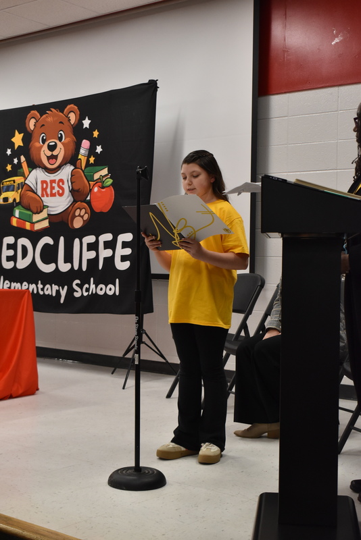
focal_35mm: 54
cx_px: 180
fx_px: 811
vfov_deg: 36.9
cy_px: 270
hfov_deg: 25.1
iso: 1400
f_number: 7.1
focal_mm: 36
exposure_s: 1/60
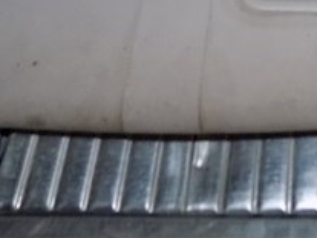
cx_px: 319
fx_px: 650
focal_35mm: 71
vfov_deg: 19.3
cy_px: -64
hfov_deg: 26.0
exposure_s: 1/30
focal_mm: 4
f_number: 3.1
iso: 200
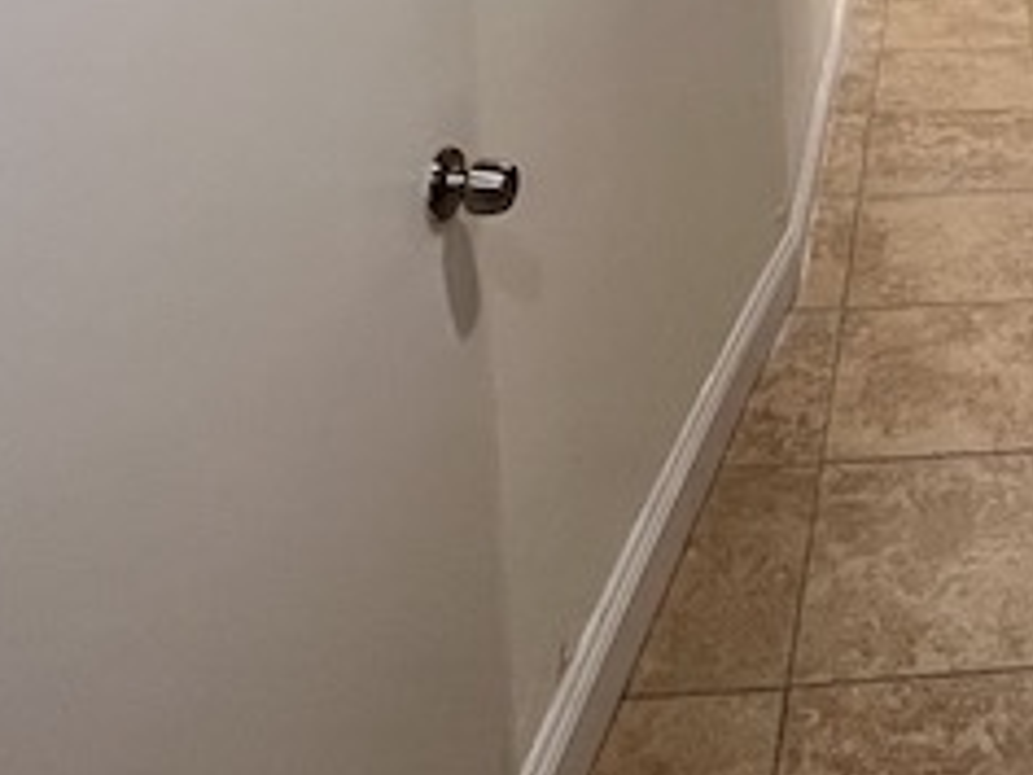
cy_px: -250
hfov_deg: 36.9
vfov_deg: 27.2
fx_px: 1313
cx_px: 1107
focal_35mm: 44
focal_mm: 1.57
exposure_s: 1/120
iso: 250
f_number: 1.8
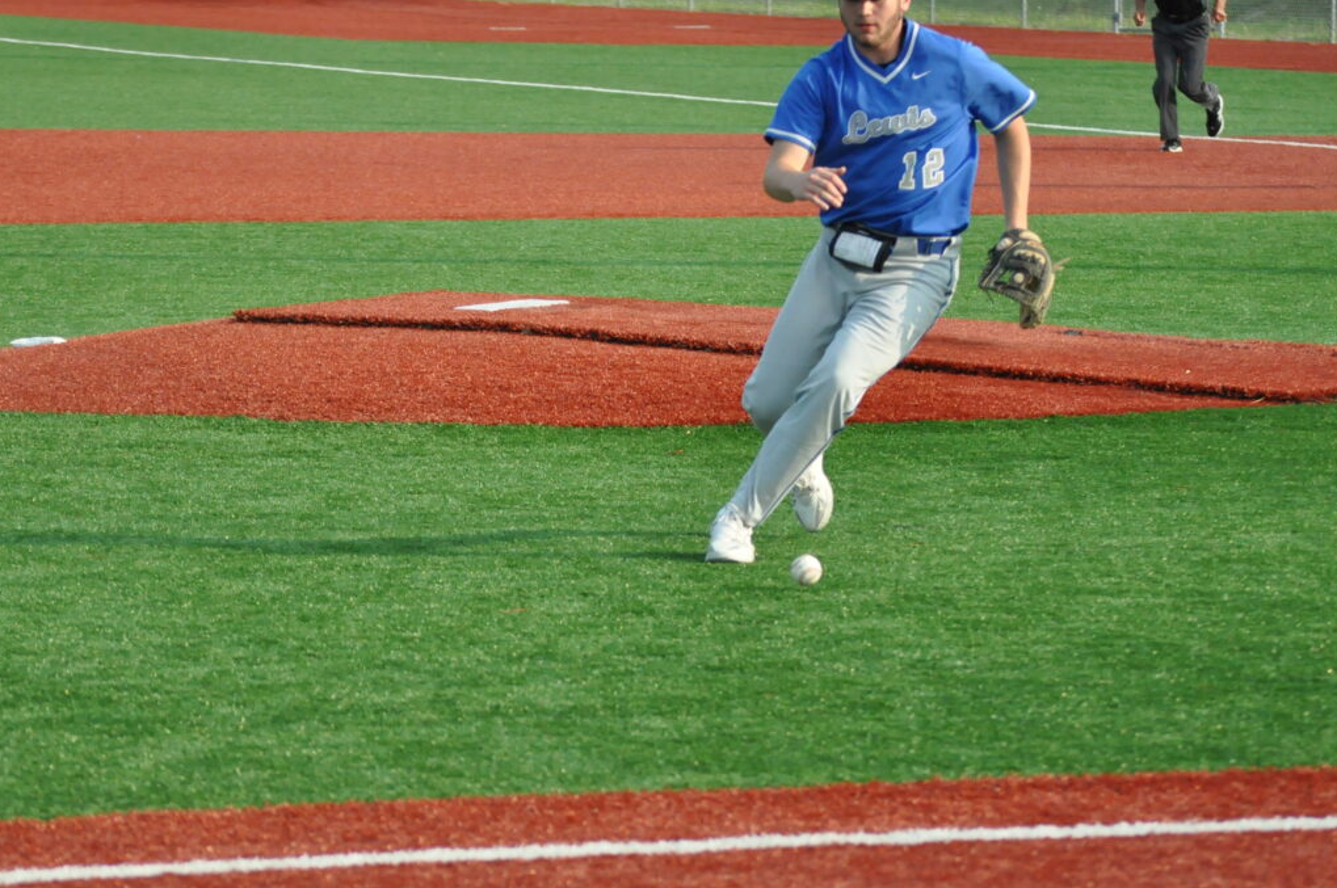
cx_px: 673
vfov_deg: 6.6
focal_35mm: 208
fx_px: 7716
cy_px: 362
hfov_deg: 9.9
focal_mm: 92
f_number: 4.5
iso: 1400
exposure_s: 1/4000
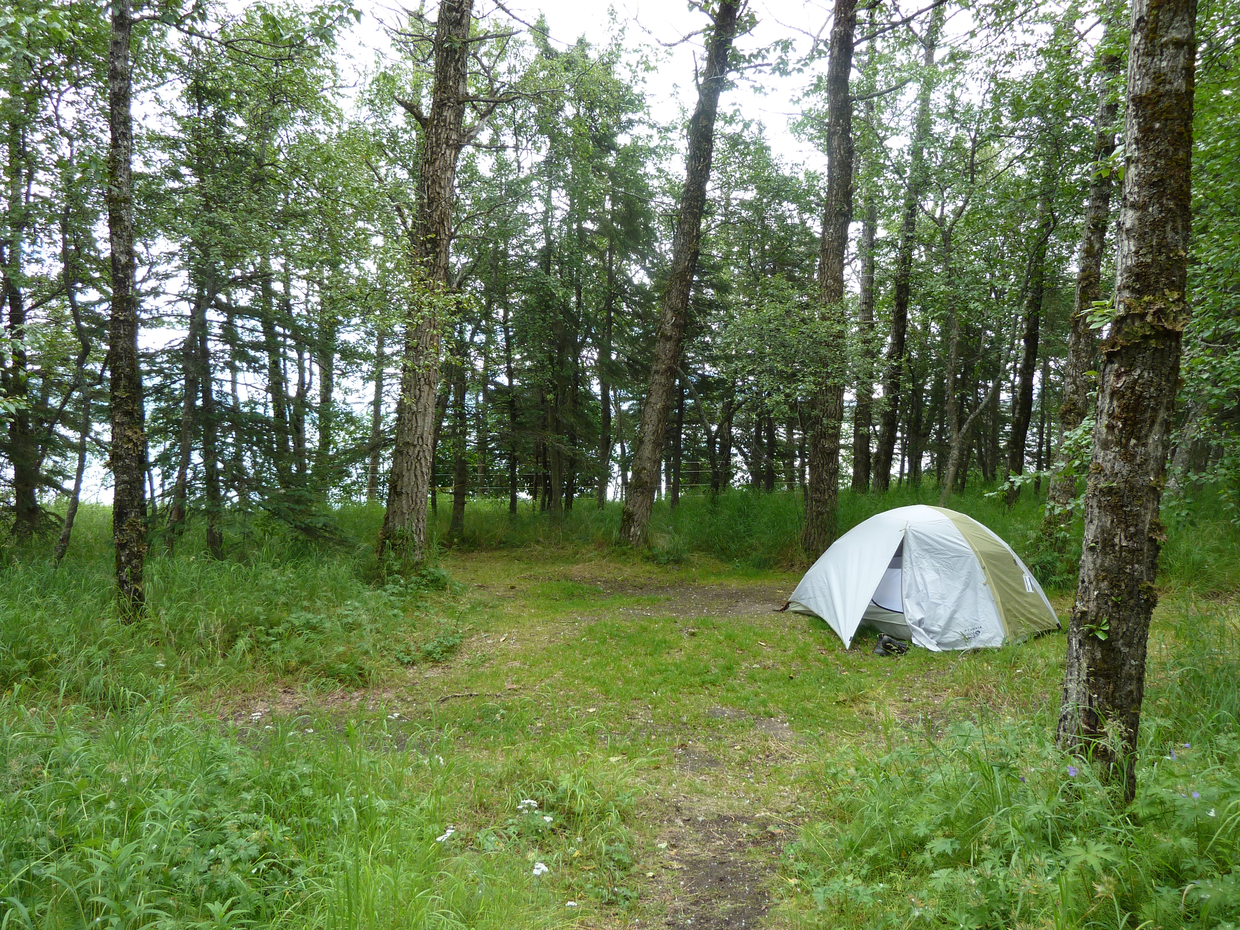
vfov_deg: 54.9
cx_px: 620
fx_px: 896
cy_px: 465
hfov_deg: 69.4
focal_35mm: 25
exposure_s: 1/50
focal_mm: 4.1
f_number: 3.3
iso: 80
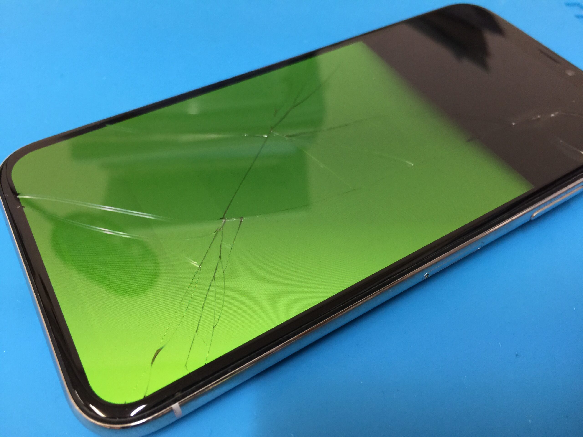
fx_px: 488
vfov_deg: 48.2
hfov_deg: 61.7
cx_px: 292
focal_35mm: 29
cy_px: 218
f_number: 2.2
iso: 50
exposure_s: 1/15
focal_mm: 4.15
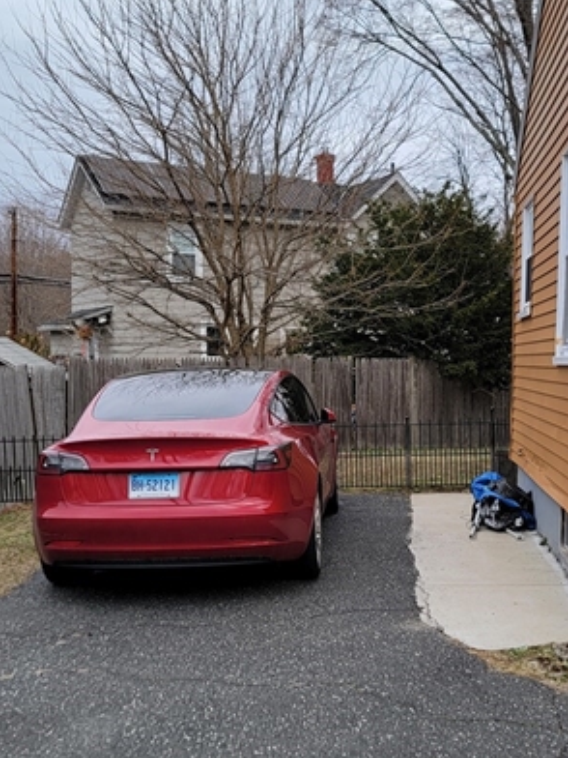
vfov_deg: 40.4
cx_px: 336
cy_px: 425
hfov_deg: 30.8
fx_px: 1028
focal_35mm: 47
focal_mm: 6.7
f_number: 1.8
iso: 16
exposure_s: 1/619
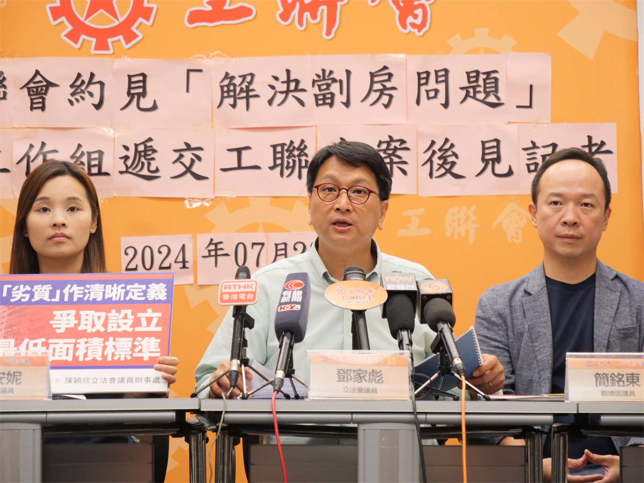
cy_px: 242
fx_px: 2232
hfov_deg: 16.4
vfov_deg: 12.3
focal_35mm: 120
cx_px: 322
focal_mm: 60
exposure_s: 1/125
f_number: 4
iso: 1250
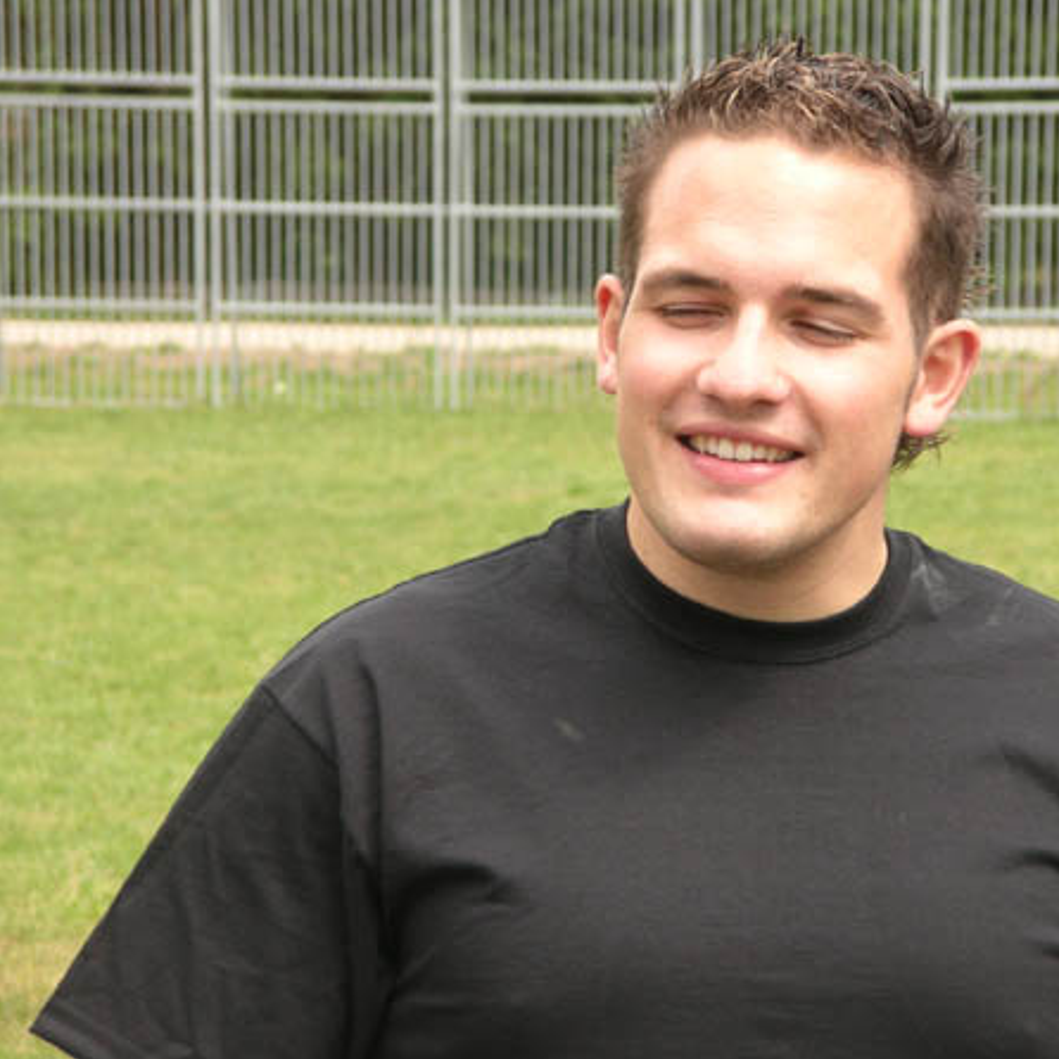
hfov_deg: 6.3
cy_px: 528
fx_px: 9657
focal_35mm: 279
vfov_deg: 6.3
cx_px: 634
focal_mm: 38.8
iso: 50
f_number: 4.1
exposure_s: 1/144
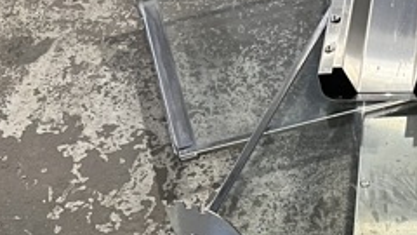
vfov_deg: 11.8
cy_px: 396
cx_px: 493
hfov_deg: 20.8
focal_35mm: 96
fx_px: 1061
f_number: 1.5
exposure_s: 1/60
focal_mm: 5.7
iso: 80
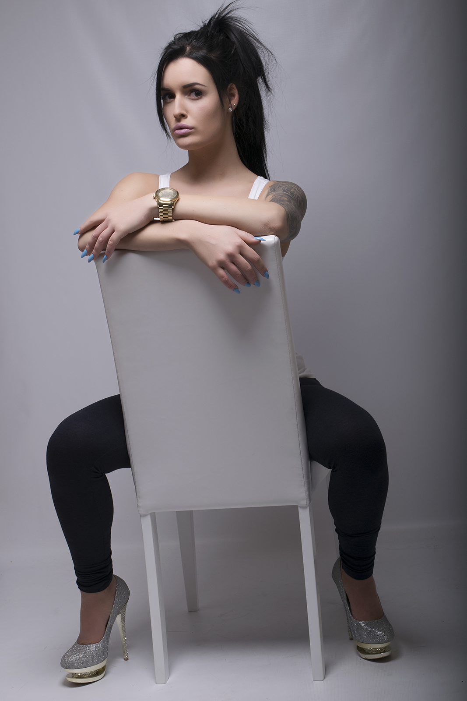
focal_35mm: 57
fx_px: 1109
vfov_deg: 35.1
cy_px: 350
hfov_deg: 23.8
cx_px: 234
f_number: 11
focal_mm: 38
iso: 100
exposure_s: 1/200
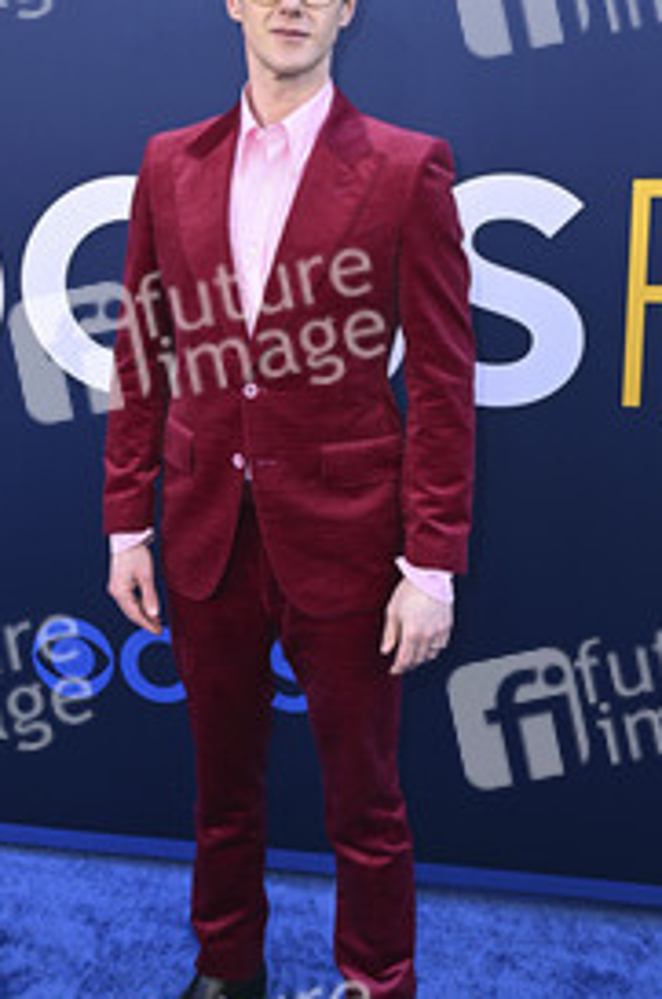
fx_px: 1239
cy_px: 520
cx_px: 304
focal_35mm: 45
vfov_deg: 43.9
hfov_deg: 29.9
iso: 400
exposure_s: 1/200
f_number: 5.6
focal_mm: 30.5
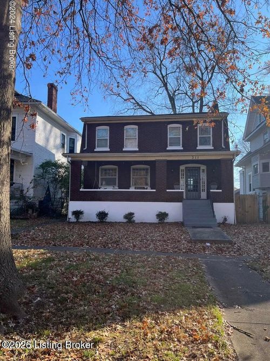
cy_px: 180
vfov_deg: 67.3
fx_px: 270
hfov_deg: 53.0
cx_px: 135
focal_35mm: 26
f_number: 1.6
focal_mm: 5.1
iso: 50
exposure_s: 1/1325
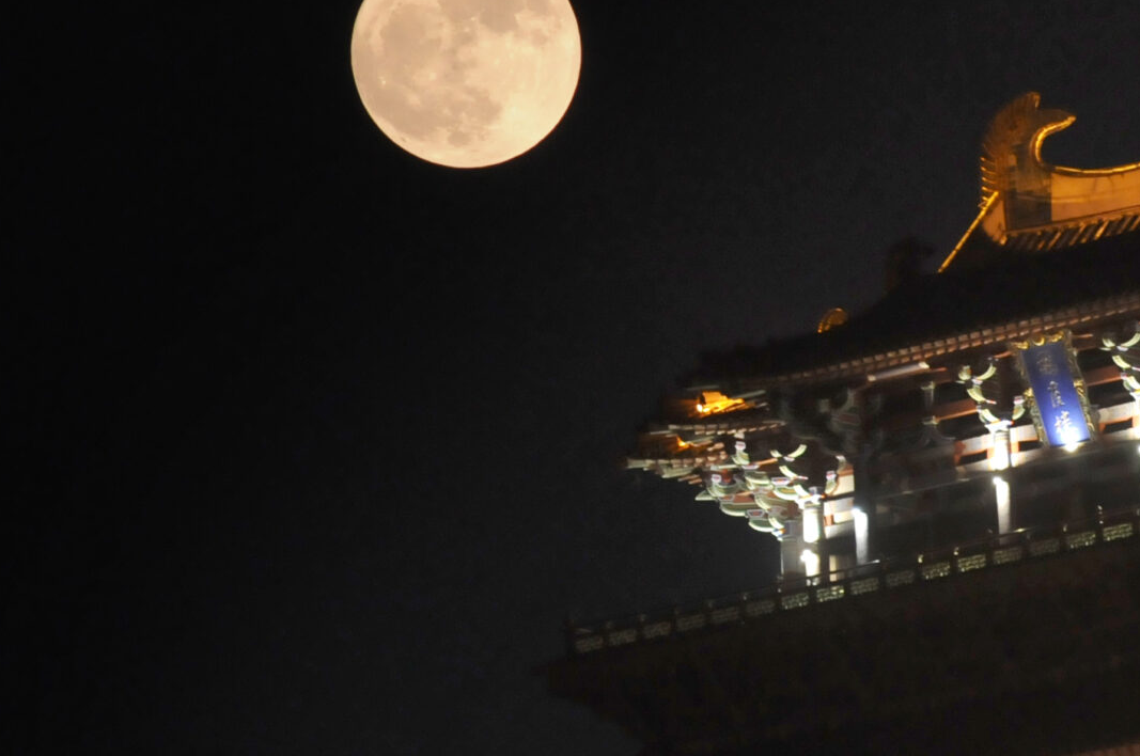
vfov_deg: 1.9
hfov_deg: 2.9
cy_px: 545
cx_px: 1181
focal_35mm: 720
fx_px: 22765
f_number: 16
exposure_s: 1/200
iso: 2000
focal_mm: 200
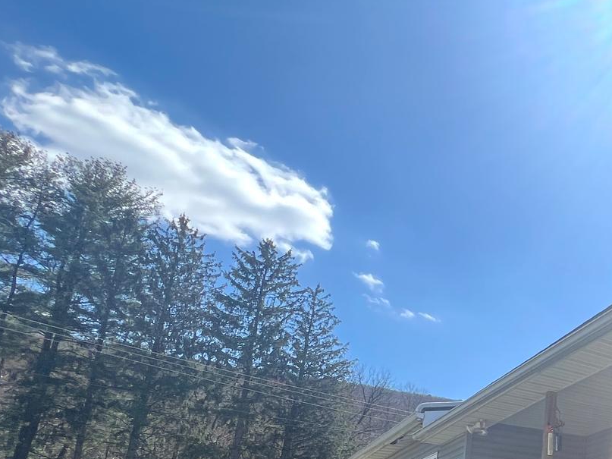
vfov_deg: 38.7
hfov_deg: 39.7
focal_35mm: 33
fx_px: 583
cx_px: 735
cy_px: 445
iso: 32
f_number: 1.8
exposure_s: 1/1043
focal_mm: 1.57
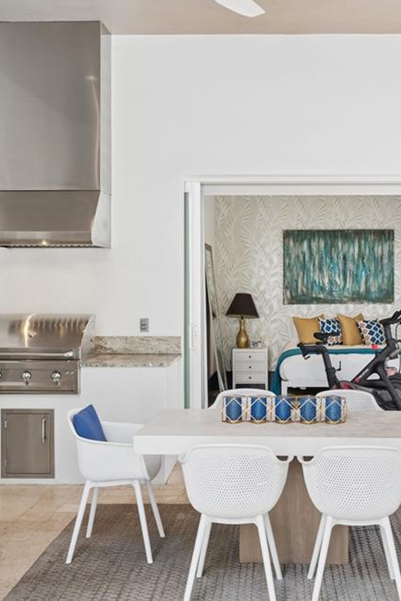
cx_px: 272
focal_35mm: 48
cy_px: 297
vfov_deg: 41.1
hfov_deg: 27.9
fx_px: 802
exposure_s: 1/160
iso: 1000
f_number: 10
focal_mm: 31
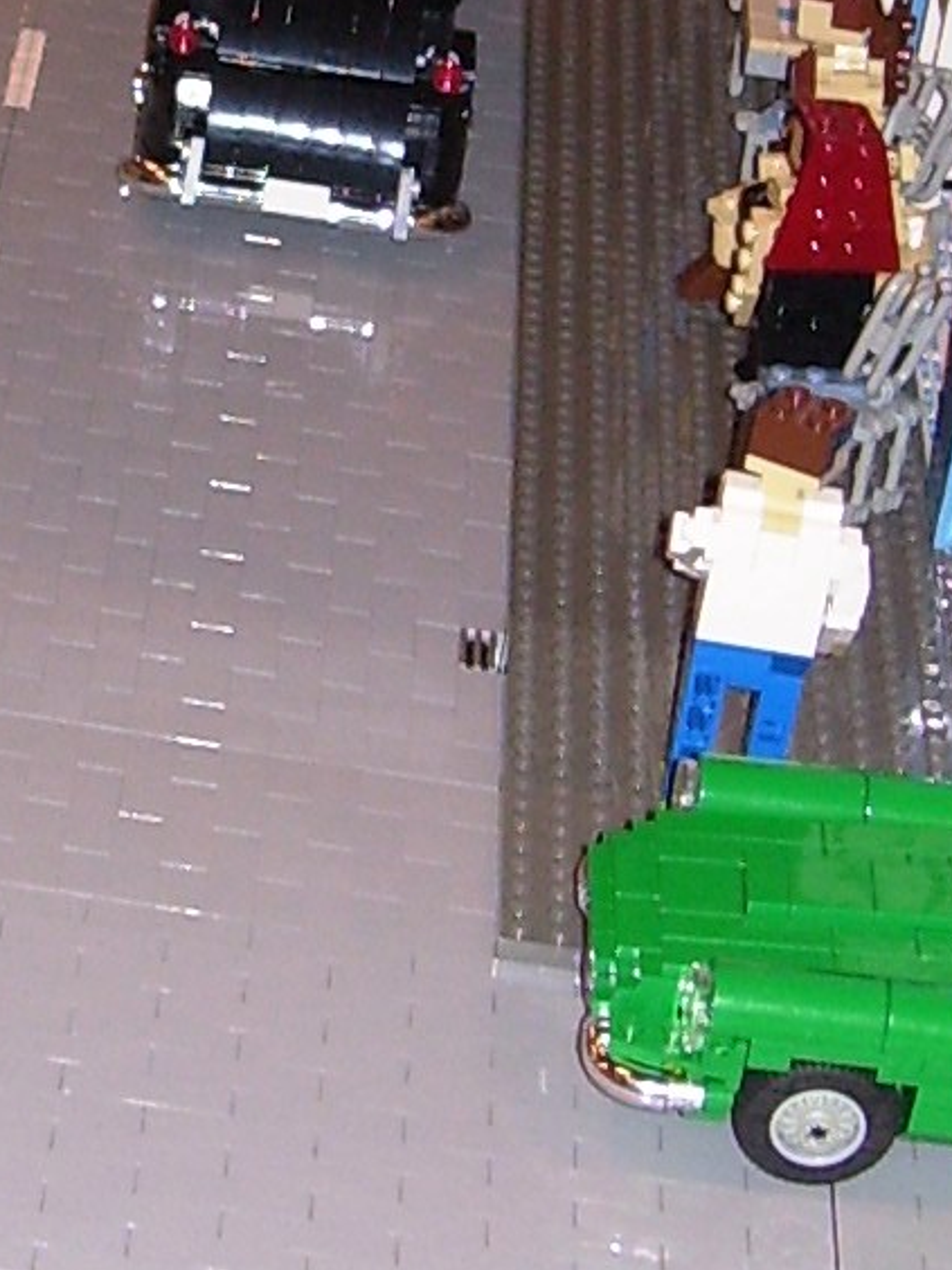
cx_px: 83
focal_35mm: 147
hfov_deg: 10.0
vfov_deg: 13.3
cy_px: 99
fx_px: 5390
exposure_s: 1/60
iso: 80
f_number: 2.7
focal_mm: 6
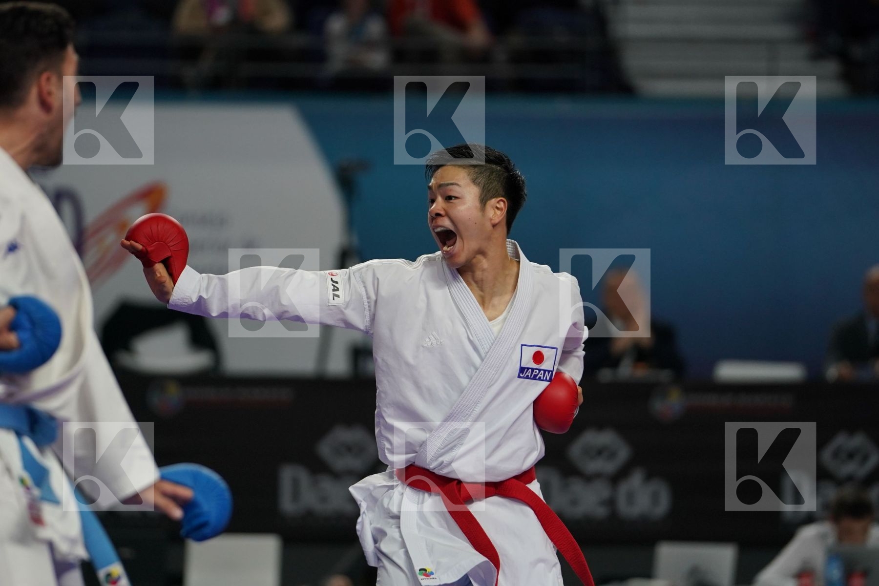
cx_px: 440
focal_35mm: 300
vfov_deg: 4.6
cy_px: 293
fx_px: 7324
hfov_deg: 6.9
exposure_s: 1/1000
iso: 1000
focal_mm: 200
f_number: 2.8
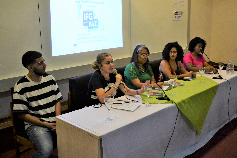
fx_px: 267
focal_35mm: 40
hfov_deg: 47.9
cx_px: 118
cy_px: 79
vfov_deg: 33.0
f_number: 4
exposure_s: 1/50
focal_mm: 27
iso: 800
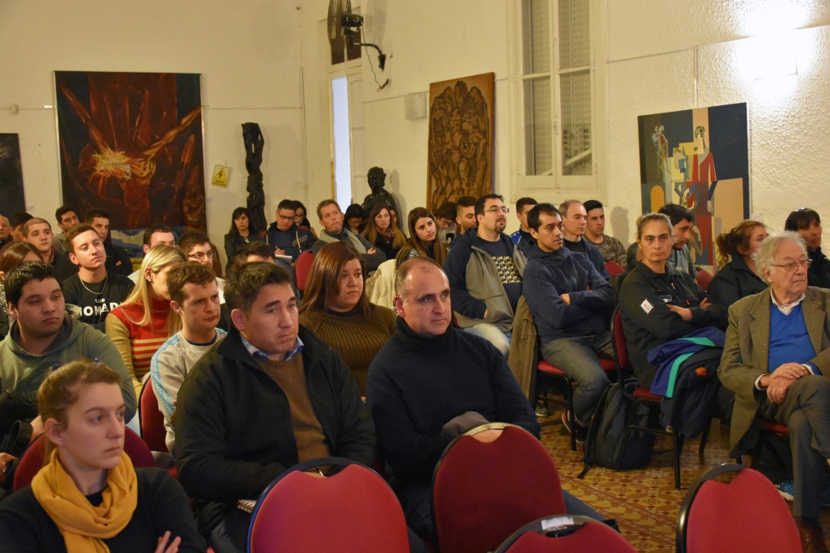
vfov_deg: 29.9
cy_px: 276
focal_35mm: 45
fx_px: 1038
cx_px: 415
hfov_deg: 43.6
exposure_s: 1/60
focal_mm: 30
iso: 4500
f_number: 4
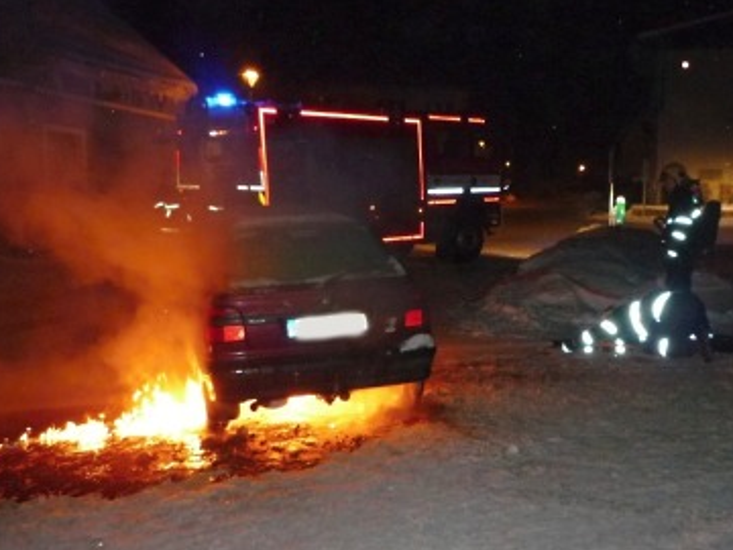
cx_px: 332
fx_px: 635
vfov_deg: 46.8
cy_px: 253
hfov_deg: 59.9
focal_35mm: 30
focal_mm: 4.4
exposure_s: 1/30
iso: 320
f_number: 2.8
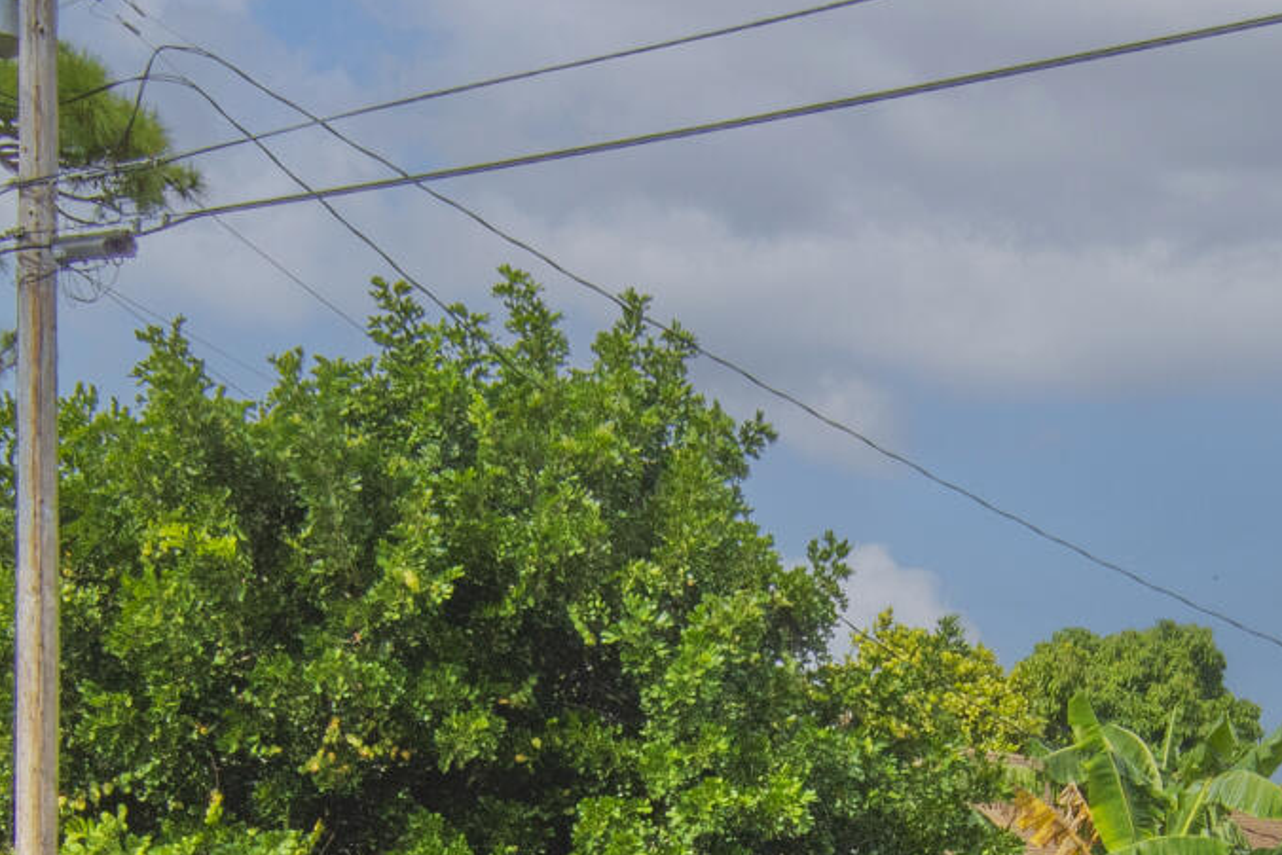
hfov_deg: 27.5
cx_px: 840
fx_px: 2608
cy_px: 1056
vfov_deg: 17.6
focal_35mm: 73
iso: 320
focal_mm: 11
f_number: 11
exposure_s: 1/500
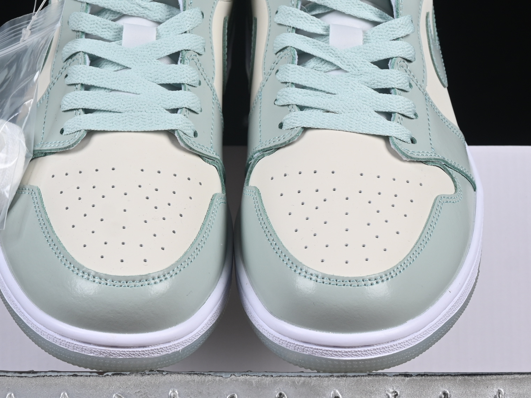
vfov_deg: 11.1
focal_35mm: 133
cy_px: 169
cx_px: 229
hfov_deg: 14.8
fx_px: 2040
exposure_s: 1/80
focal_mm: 50
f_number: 8
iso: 160
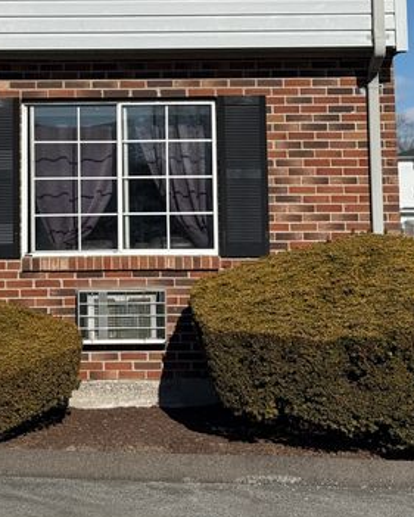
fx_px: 1363
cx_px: 91
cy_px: 63
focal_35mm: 89
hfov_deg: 17.2
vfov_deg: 21.1
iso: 64
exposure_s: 1/11364
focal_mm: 6.76
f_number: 1.78
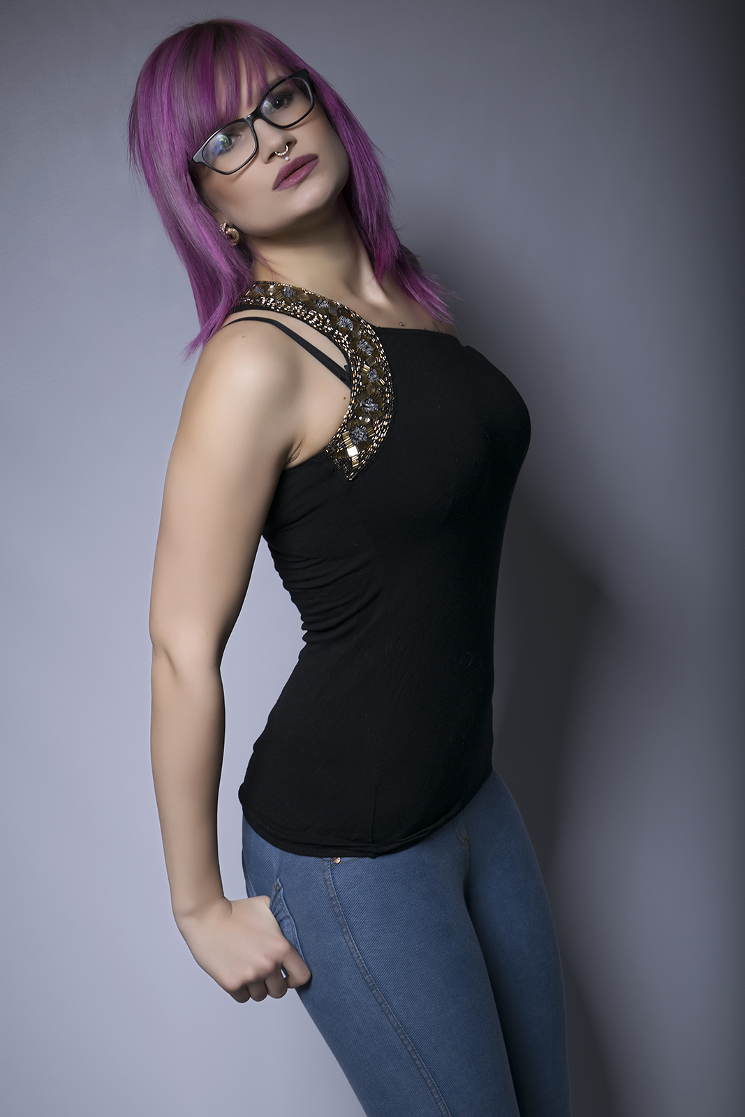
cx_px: 372
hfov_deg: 16.6
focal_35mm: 82
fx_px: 2560
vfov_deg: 24.6
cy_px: 558
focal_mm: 55
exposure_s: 1/200
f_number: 9
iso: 100
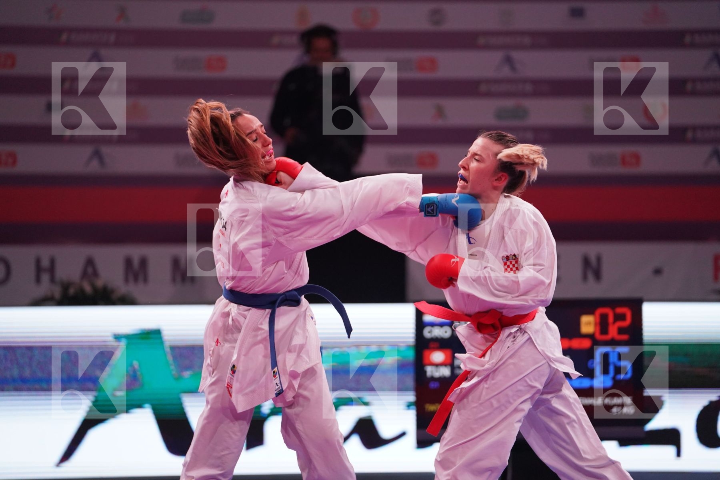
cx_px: 360
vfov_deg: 8.5
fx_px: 3240
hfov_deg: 12.7
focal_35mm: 162
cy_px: 240
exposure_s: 1/1000
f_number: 2.8
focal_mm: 162
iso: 3200
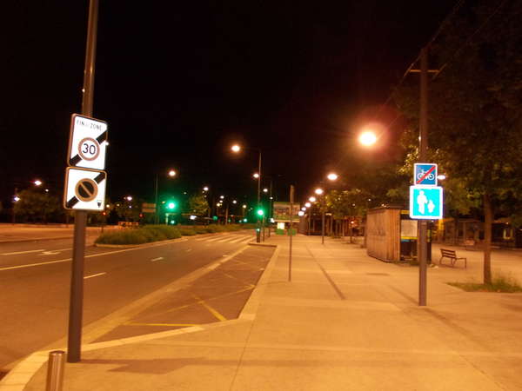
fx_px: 422
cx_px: 261
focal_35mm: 28
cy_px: 196
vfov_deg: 49.7
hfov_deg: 63.4
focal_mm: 4
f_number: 2.7
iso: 200
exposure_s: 1/2.5
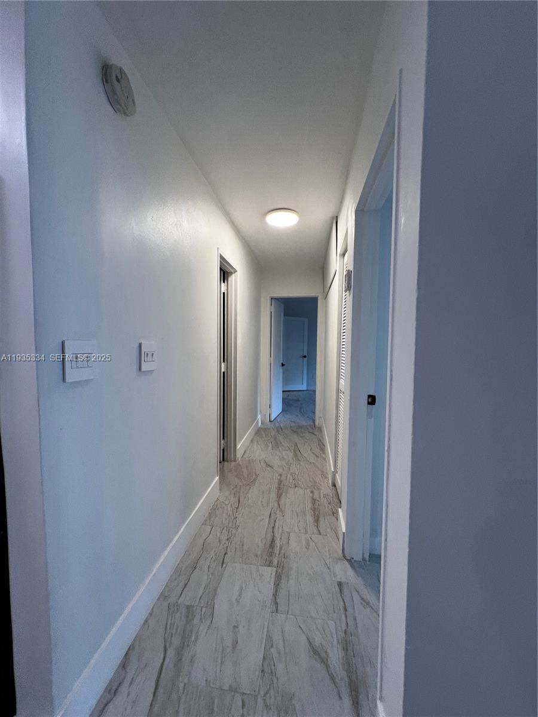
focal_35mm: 13
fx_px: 269
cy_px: 358
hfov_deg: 89.9
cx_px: 269
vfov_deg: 106.2
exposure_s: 1/120
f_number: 1.8
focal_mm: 1.57
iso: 100
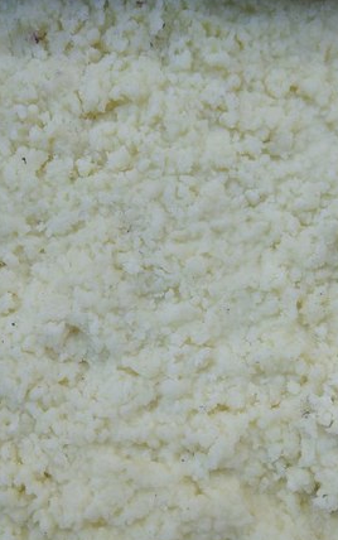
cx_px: 153
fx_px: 383
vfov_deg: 70.1
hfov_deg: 47.6
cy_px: 305
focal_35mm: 26
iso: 100
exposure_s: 1/228
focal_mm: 3.57
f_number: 2
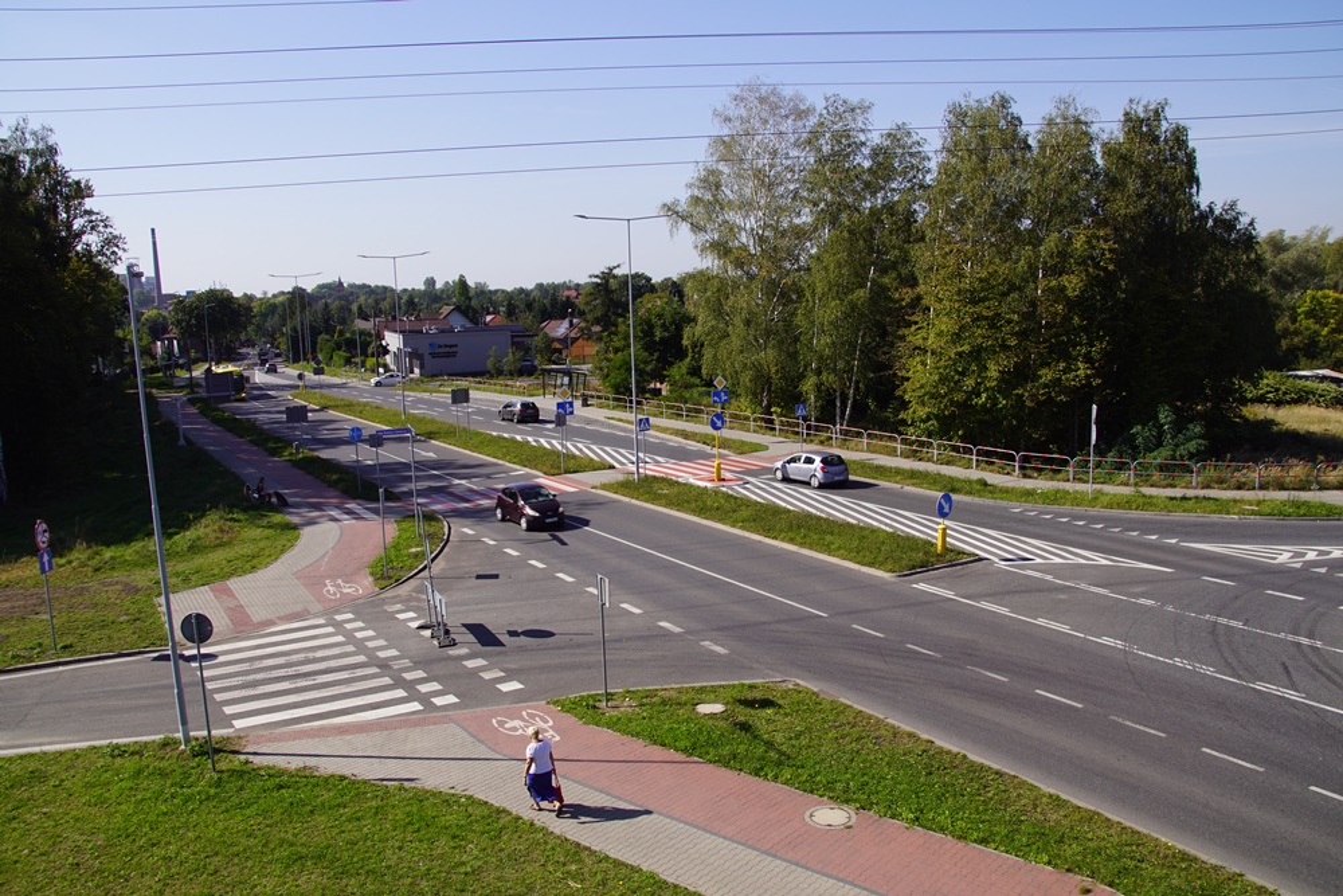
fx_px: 1007
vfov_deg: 47.9
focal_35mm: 27
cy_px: 448
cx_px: 672
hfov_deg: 67.4
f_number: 10
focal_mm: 18
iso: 100
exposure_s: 1/160
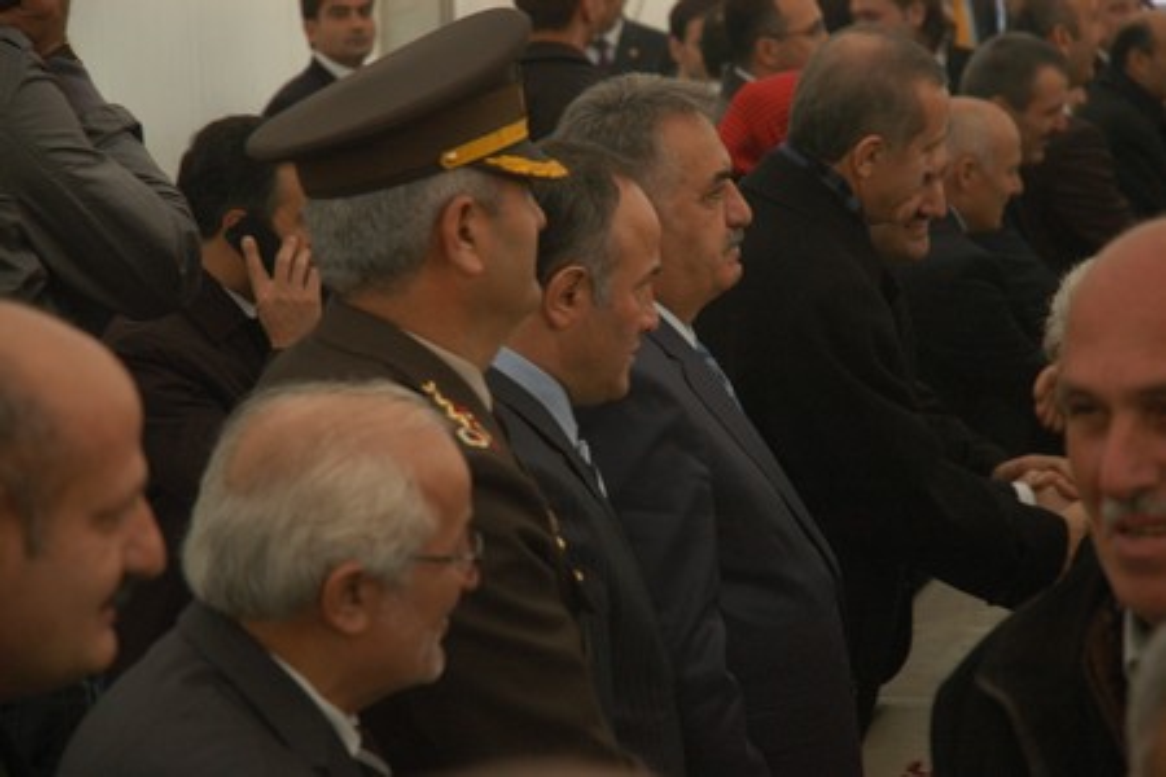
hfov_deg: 19.5
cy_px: 388
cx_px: 583
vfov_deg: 13.0
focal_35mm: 105
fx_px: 3401
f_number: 4.5
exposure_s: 1/100
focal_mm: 70
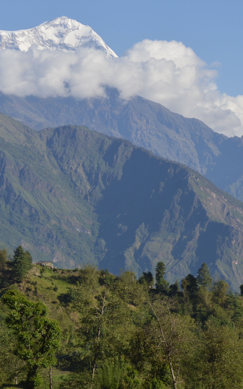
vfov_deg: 15.6
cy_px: 203
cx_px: 221
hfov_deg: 9.7
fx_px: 1418
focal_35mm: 134
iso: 100
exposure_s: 1/160
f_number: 11
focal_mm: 55
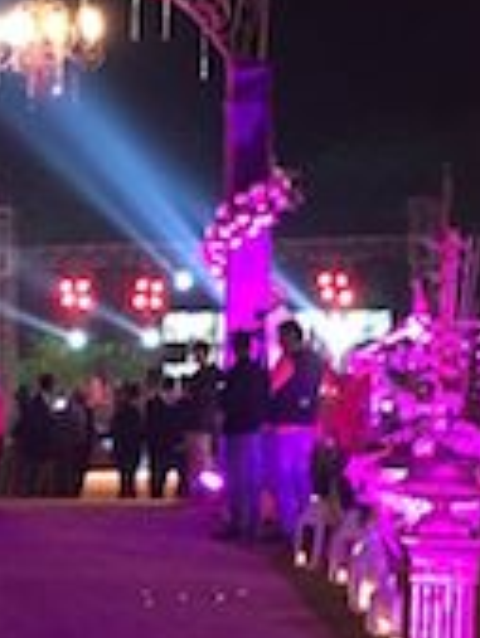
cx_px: 106
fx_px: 2437
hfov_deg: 11.2
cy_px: 313
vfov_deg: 14.9
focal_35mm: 132
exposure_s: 1/20
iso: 250
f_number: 2.2
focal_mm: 4.15
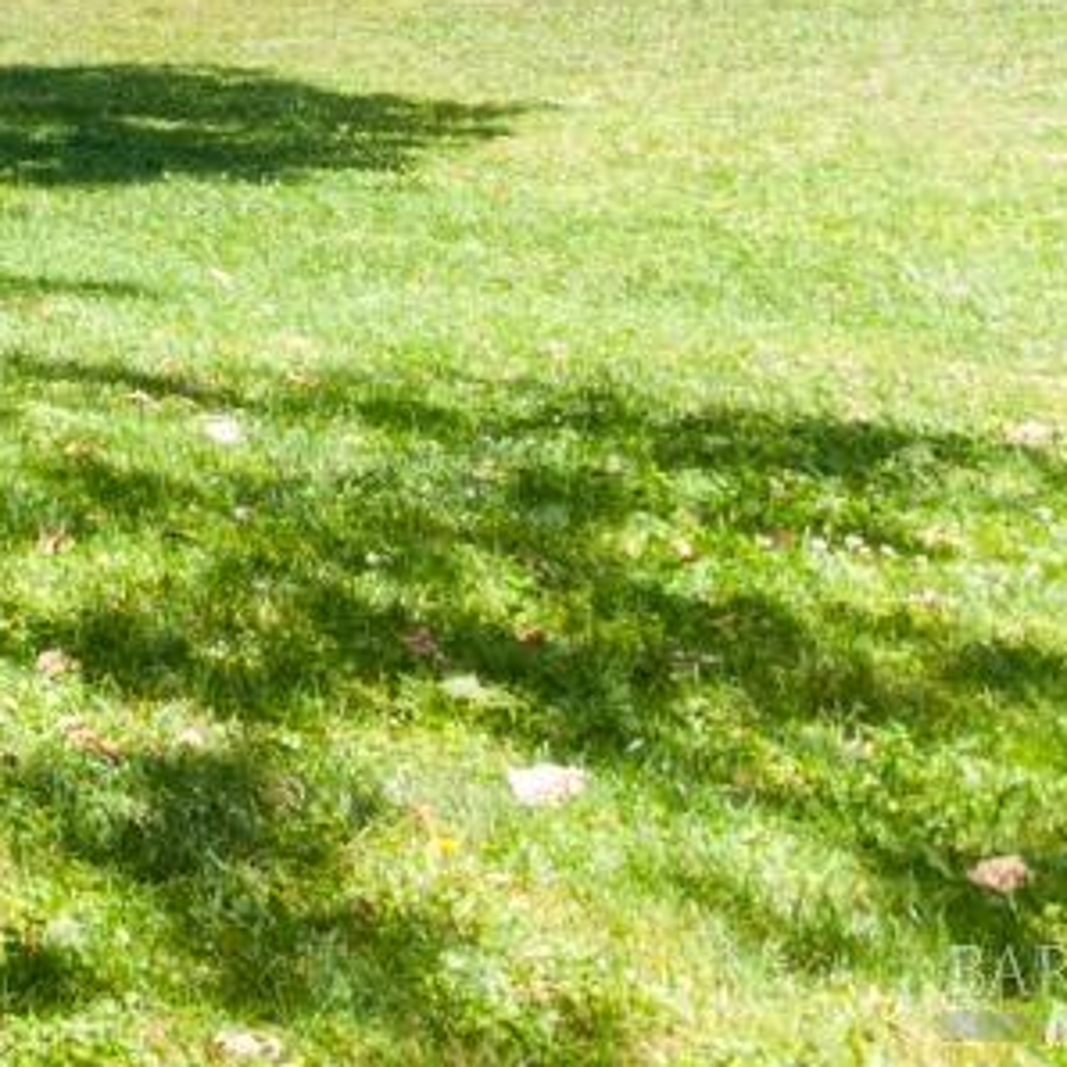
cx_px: -1447
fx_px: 2685
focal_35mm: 77
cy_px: -691
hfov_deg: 14.8
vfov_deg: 18.8
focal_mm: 12
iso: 400
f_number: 8
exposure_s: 1/320
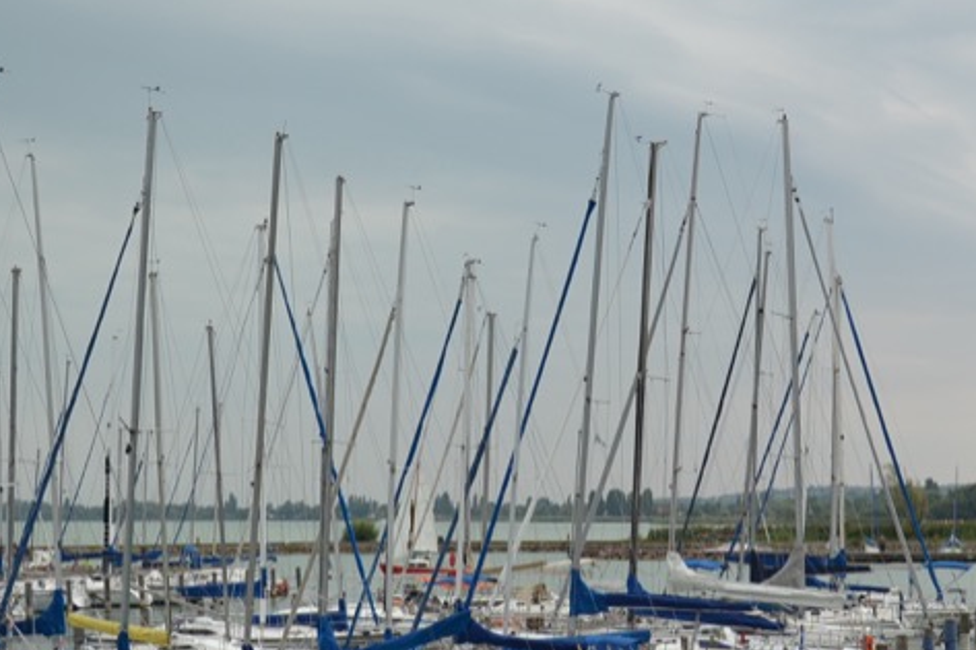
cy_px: 488
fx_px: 1924
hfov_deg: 28.3
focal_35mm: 71
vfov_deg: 19.0
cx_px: 636
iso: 100
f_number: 5.6
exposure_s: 1/125
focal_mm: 28
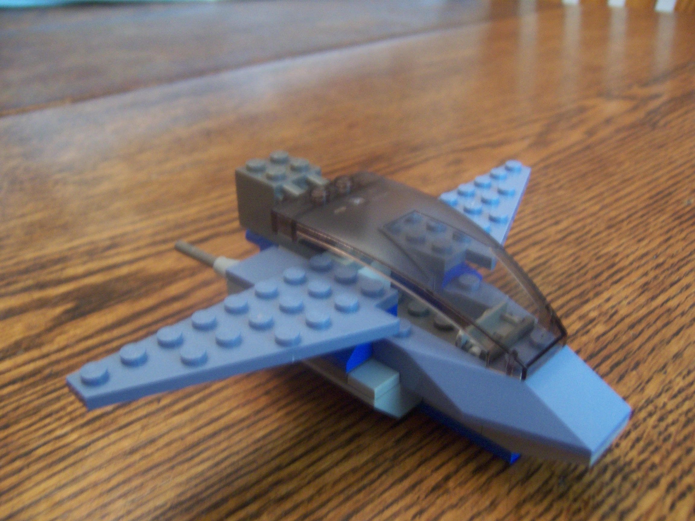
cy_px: 260
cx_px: 348
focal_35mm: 33
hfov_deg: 55.4
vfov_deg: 42.9
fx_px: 663
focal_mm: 5.5
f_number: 2.8
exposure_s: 1/8
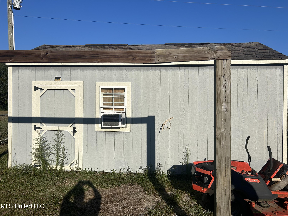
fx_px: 216
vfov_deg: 53.1
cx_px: 144
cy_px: 108
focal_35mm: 26
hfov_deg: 67.3
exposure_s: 1/8696
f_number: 1.5
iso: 50
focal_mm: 5.7
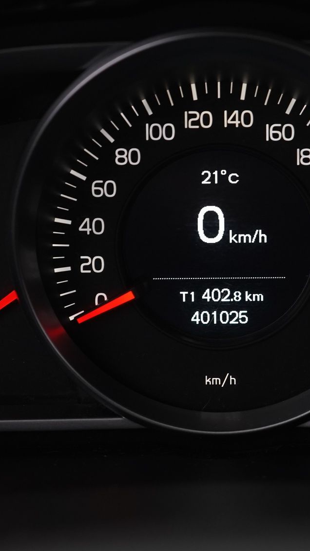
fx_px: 1388
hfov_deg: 12.7
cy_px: 223
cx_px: 223
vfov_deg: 22.4
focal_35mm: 95
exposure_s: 1/10
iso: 1000
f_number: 5
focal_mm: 41
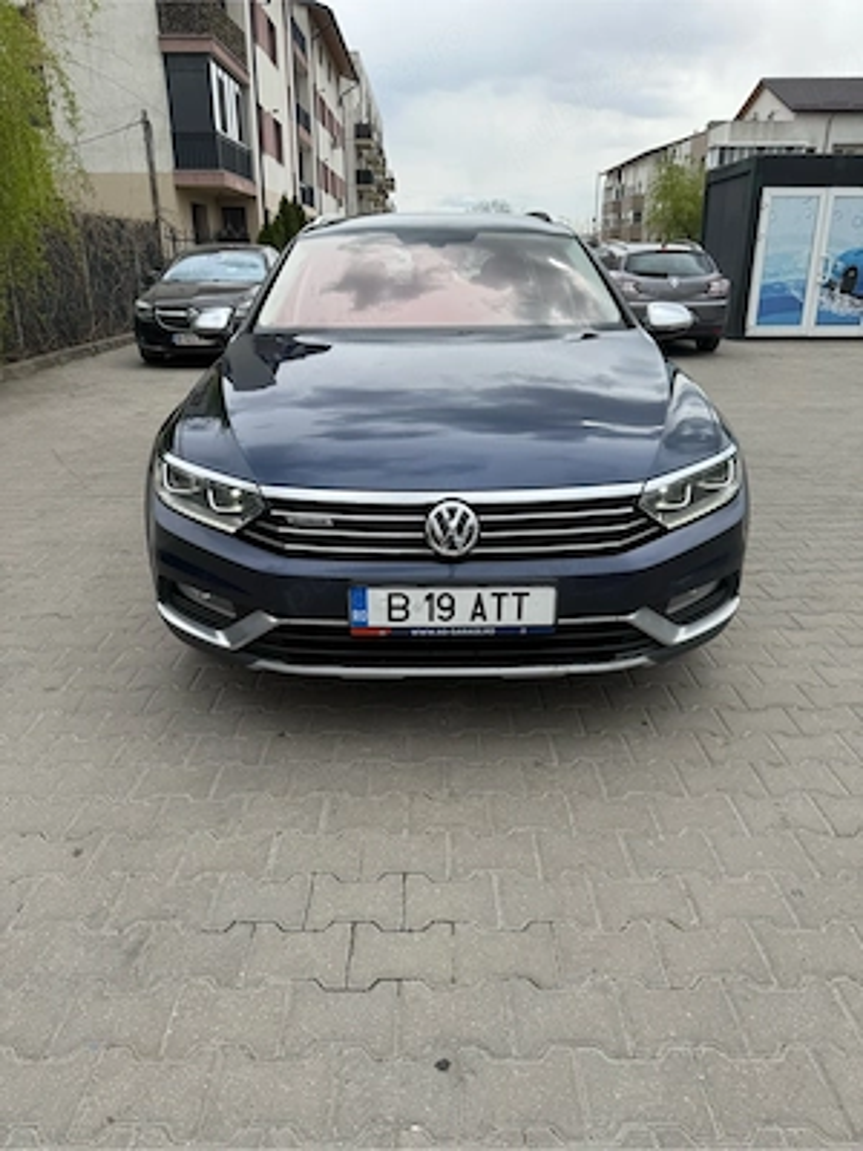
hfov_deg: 56.8
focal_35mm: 24
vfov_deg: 71.6
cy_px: 576
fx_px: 798
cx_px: 432
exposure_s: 1/2053
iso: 80
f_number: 1.78
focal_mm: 6.76
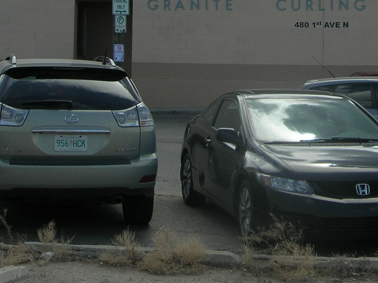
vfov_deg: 15.9
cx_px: 323
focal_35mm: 90
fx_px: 983
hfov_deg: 21.4
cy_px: -47
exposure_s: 1/540
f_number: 4.8
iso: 64
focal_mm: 7.8
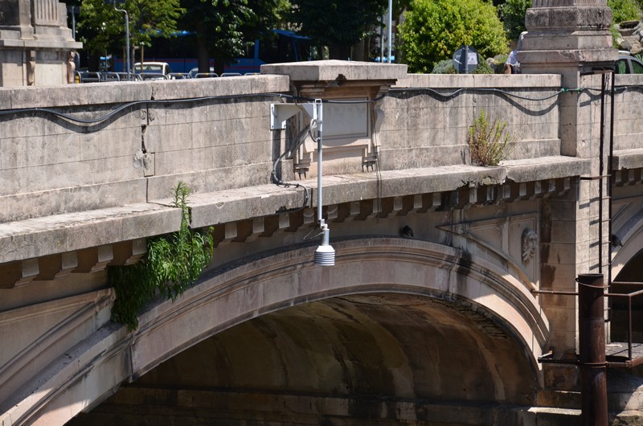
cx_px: 322
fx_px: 2299
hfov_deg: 15.9
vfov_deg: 10.6
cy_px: 213
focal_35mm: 129
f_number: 8
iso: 125
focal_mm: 86
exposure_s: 1/250
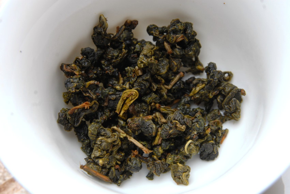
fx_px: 907
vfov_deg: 12.2
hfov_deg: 18.2
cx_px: 145
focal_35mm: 112
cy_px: 97
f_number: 10
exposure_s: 1/80
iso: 400
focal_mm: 75
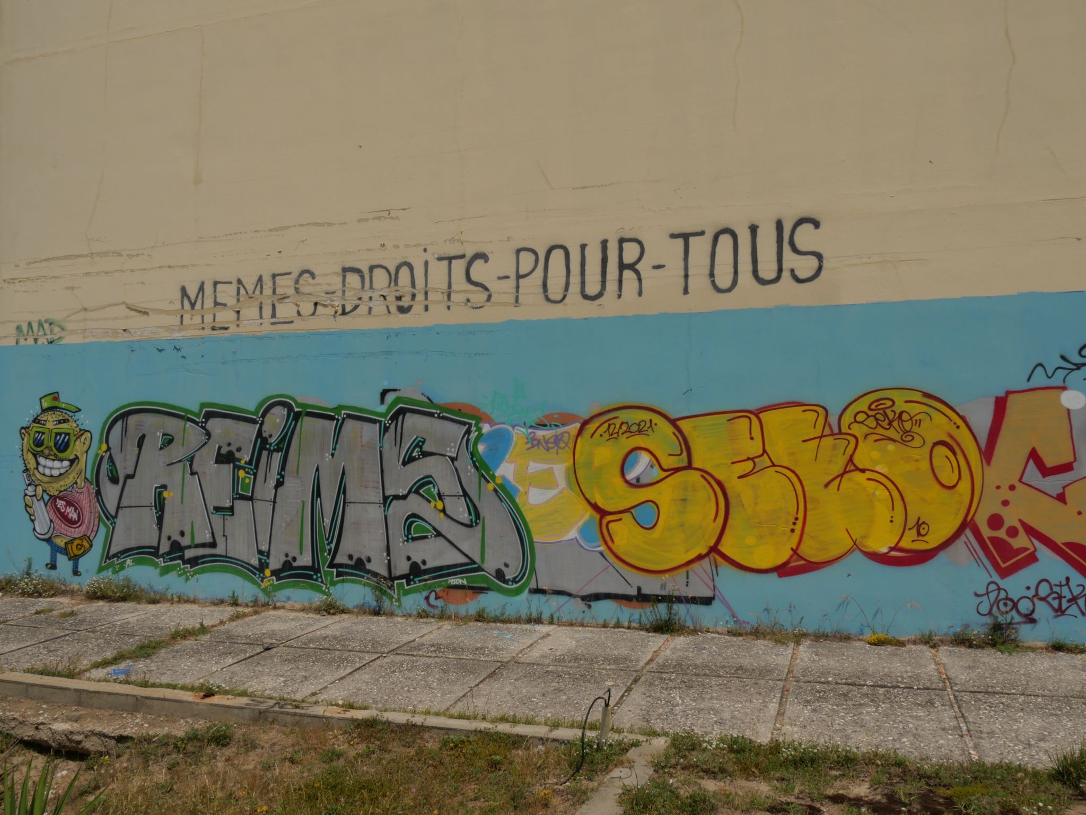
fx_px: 878
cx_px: 543
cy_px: 408
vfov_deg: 49.7
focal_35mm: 28
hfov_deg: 63.4
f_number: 14
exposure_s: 1/500
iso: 200
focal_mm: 14
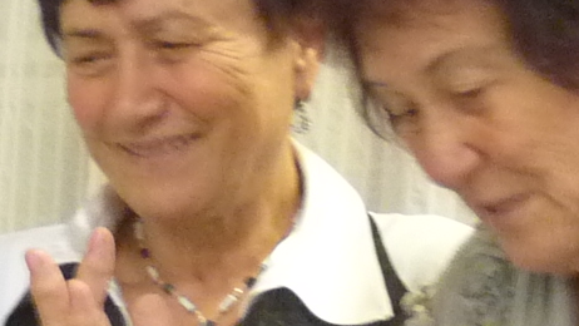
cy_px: 626
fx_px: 2503
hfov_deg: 13.1
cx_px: 539
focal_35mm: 163
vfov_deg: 7.2
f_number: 2.8
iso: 400
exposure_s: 1/10
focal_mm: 4.8
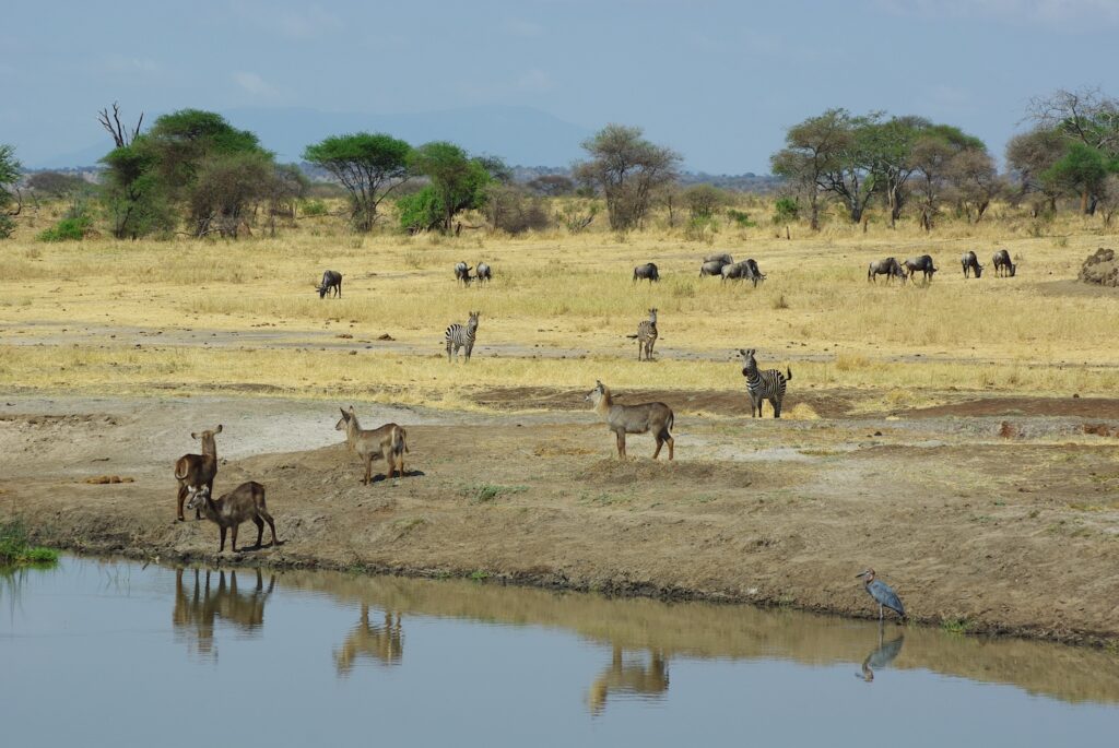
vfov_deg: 8.3
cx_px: 560
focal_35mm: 165
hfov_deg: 12.4
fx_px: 5134
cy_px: 374
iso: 100
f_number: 8
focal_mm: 110
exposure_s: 1/350
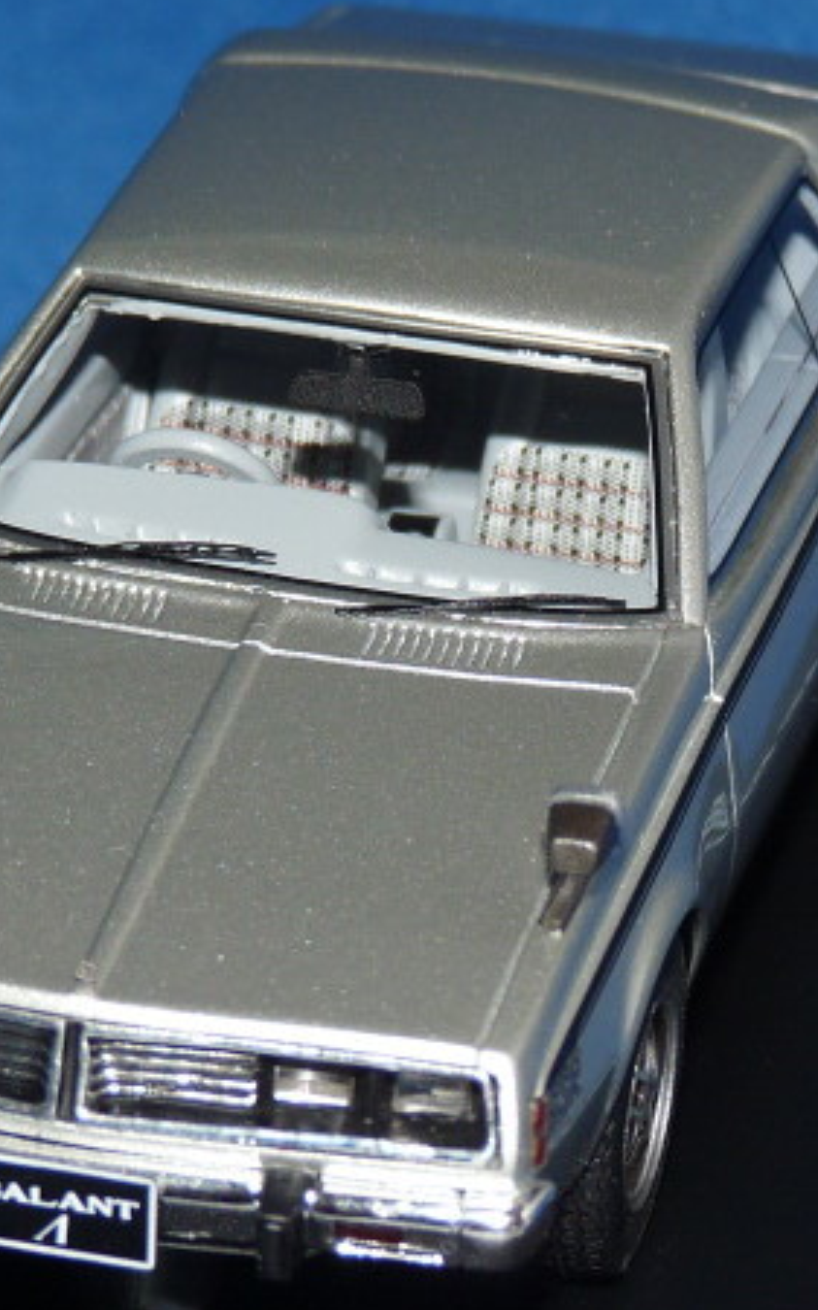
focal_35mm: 208
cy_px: 652
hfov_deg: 6.3
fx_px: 7424
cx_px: 402
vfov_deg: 10.1
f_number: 3.4
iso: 100
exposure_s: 1/40
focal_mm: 13.8
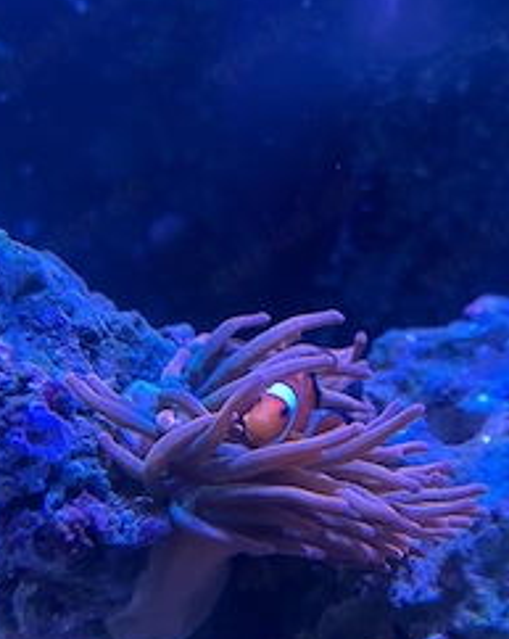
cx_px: 316
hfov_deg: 35.4
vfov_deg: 42.8
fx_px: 792
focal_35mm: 42
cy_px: 465
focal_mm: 5.7
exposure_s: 1/60
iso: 250
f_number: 1.5
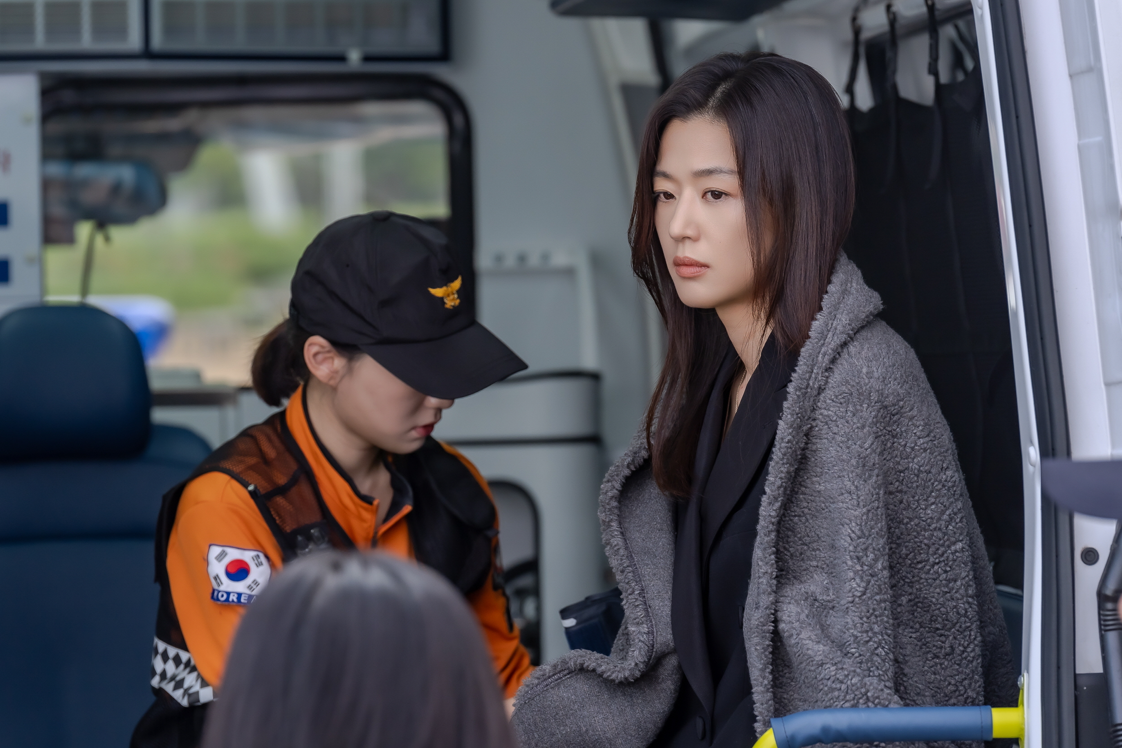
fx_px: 6264
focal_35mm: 201
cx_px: 562
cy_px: 374
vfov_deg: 6.8
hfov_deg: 10.2
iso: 500
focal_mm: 200
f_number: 5.6
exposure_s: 1/320
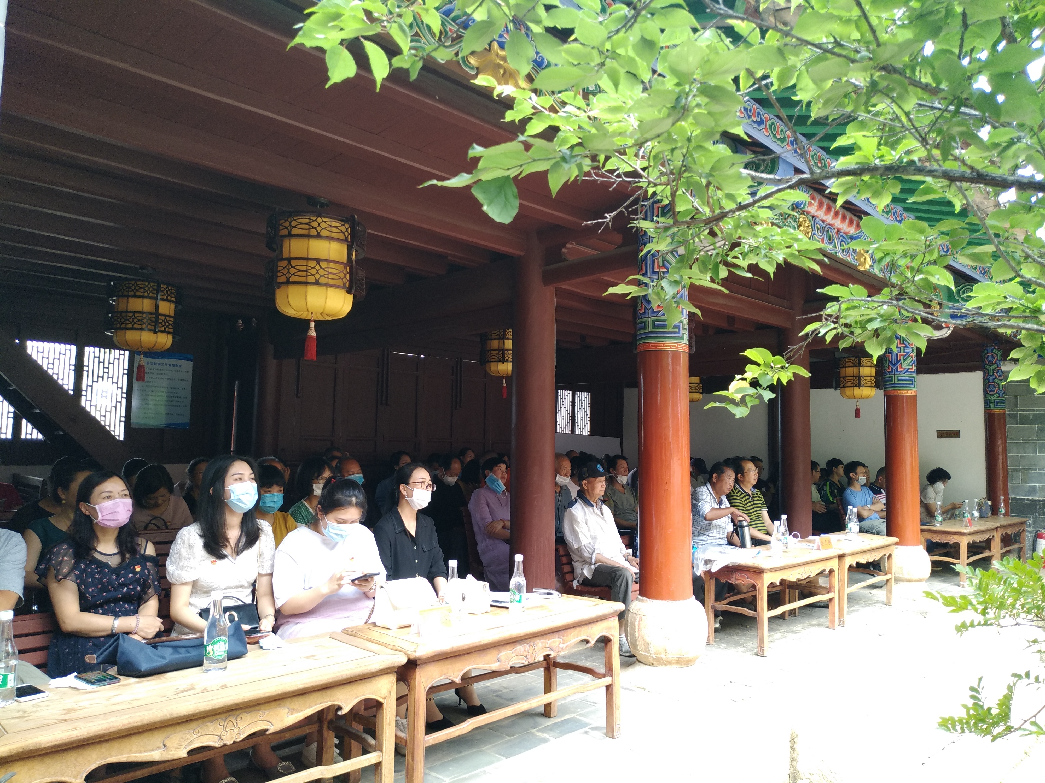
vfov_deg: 56.8
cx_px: 522
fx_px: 725
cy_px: 392
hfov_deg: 71.6
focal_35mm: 24
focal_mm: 3.94
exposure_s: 1/33
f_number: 1.9
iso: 101
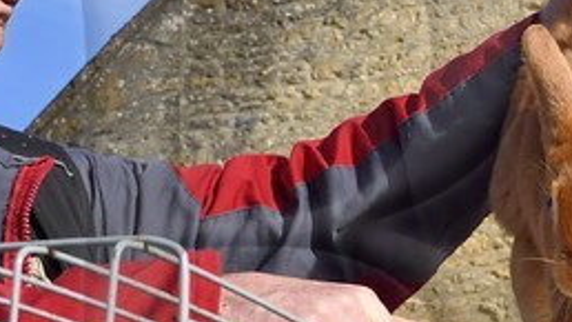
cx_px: 607
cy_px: 253
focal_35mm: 156
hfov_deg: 13.5
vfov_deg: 7.8
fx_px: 2366
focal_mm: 24
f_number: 9
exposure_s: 1/400
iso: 200
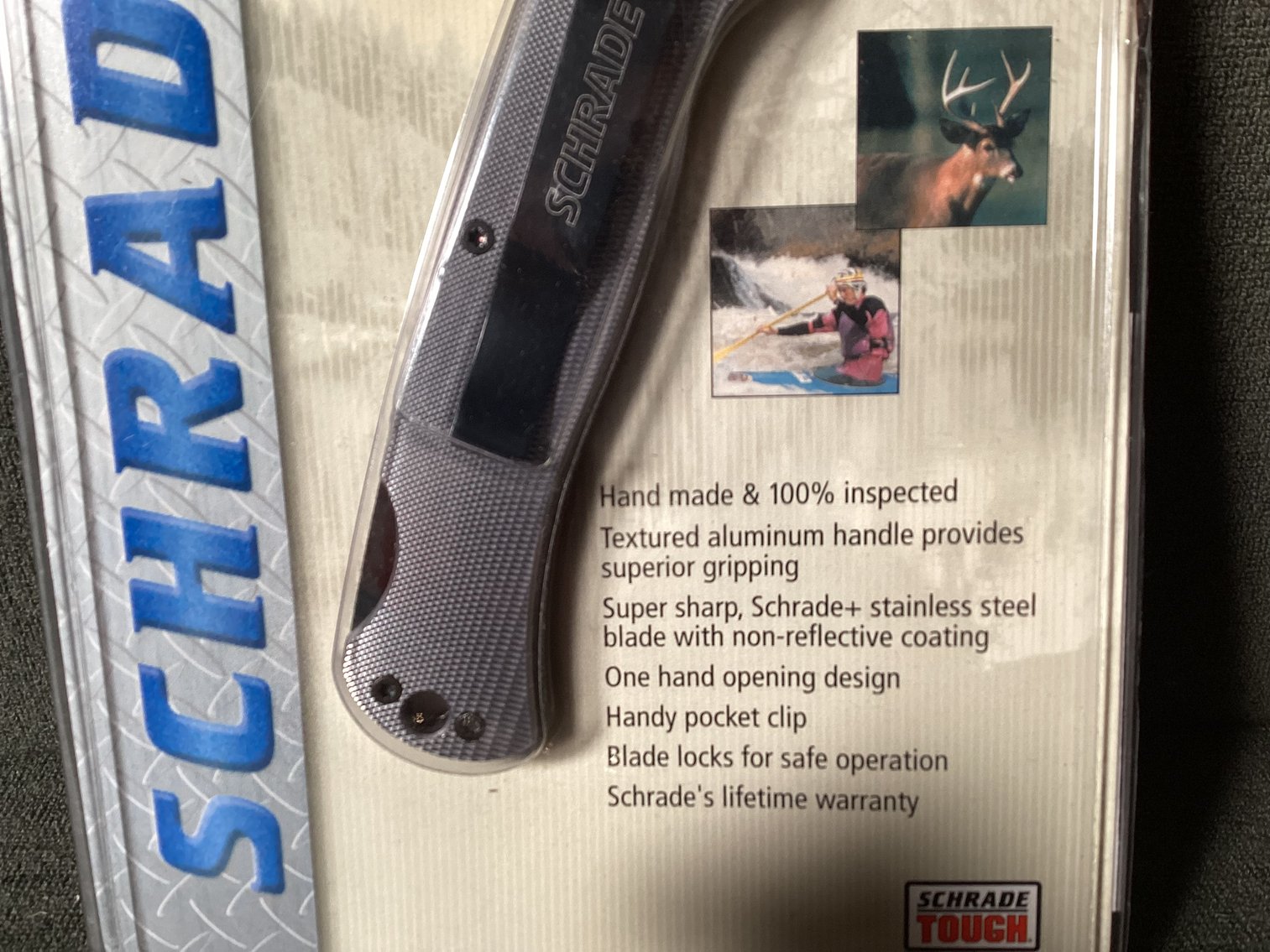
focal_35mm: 31
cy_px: 476
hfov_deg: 58.3
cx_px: 635
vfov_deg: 45.4
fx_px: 1137
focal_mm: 3.3
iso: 100
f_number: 2.4
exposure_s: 1/50
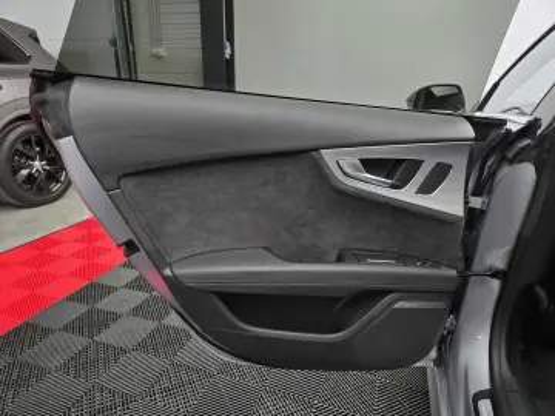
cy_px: 208
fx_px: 369
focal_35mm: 23
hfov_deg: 73.9
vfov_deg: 58.9
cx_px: 278
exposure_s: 1/100
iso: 160
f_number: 1.8
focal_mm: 5.4
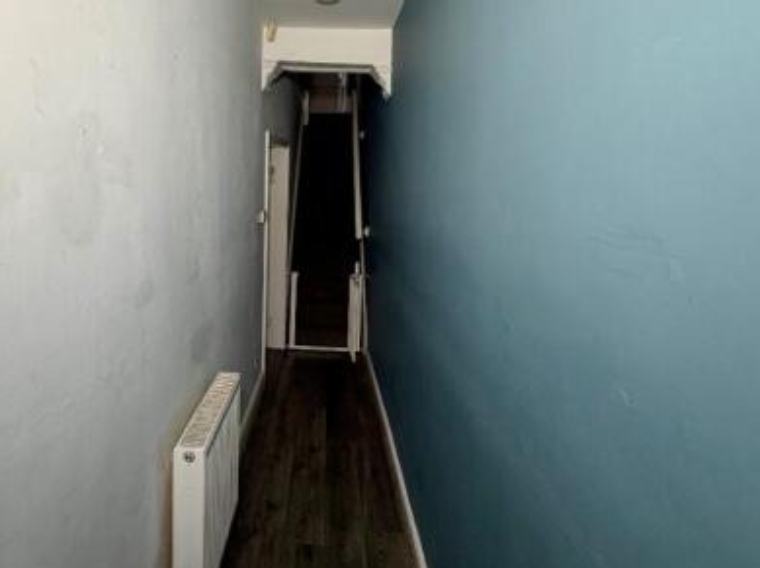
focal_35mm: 21
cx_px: 302
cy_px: 223
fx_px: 461
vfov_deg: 62.7
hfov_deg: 78.1
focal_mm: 2.22
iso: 125
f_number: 2.2
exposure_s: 1/96
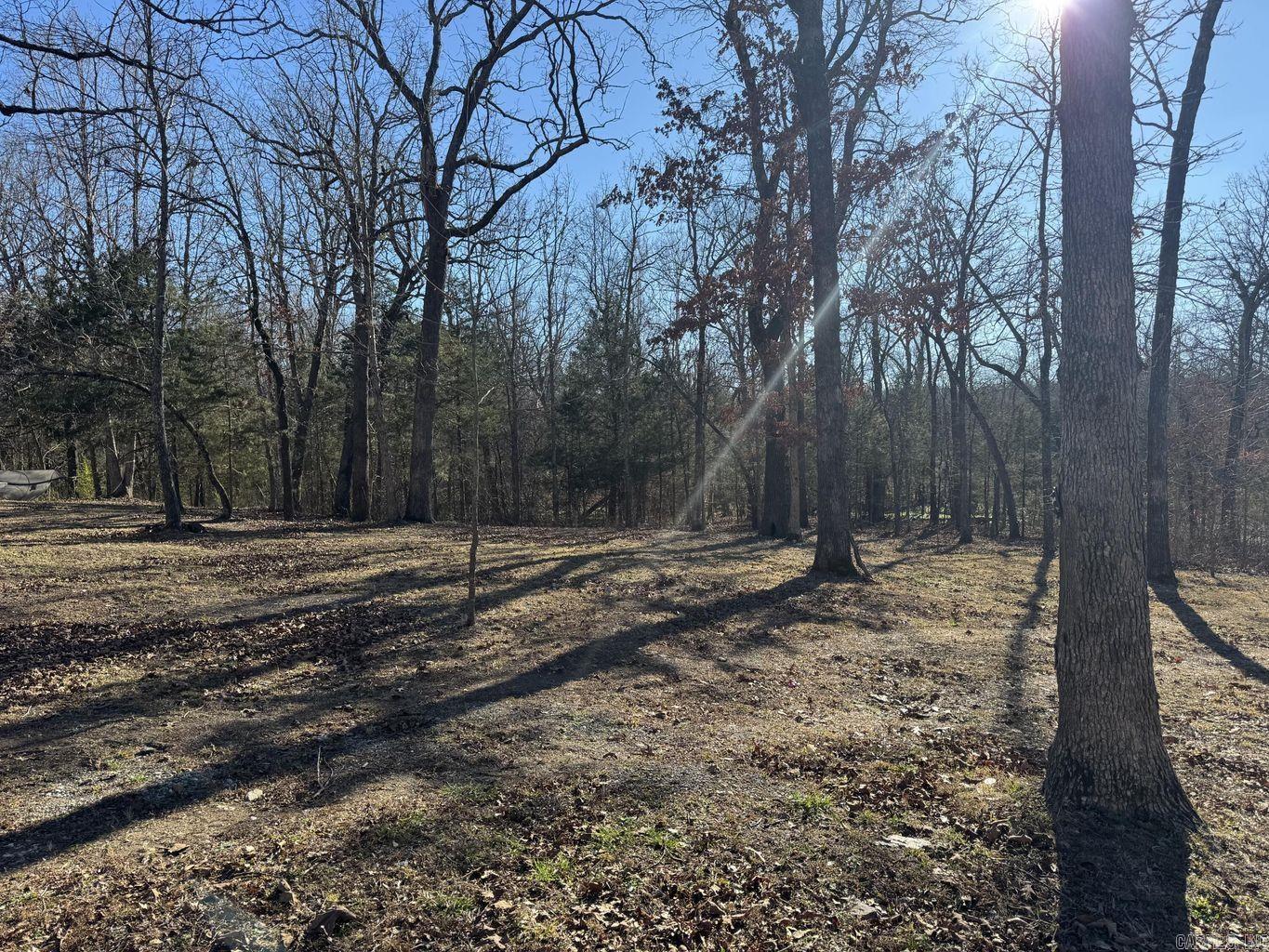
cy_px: 476
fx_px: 880
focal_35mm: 24
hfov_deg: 71.6
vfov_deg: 56.8
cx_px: 634
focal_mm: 6.76
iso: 80
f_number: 1.78
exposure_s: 1/1818
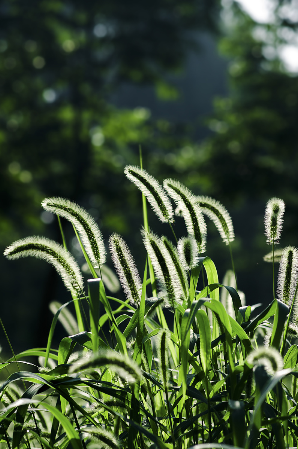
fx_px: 1590
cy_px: 224
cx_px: 149
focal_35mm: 128
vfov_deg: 16.1
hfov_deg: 10.7
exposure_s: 1/800
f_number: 5
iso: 200
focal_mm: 85
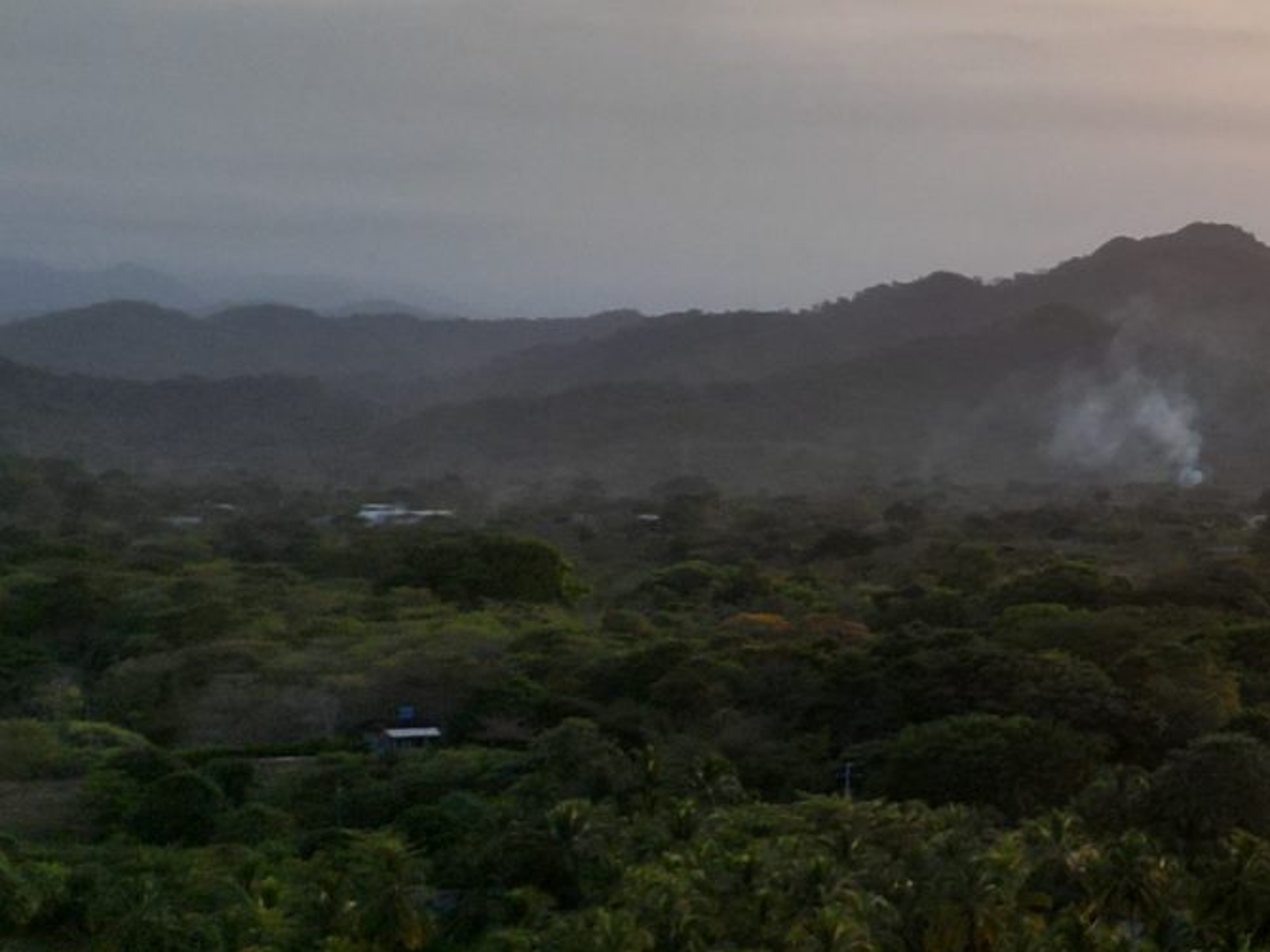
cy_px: 454
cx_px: 2281
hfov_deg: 17.4
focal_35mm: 92
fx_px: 3375
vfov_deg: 16.1
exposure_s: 1/3200
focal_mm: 6.72
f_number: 1.7
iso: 130
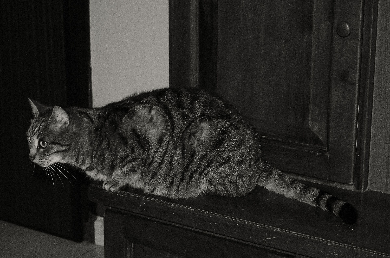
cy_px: 129
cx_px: 195
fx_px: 887
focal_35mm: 82
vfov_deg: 16.6
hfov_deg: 24.8
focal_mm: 55
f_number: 9.5
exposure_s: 1/125
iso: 6400
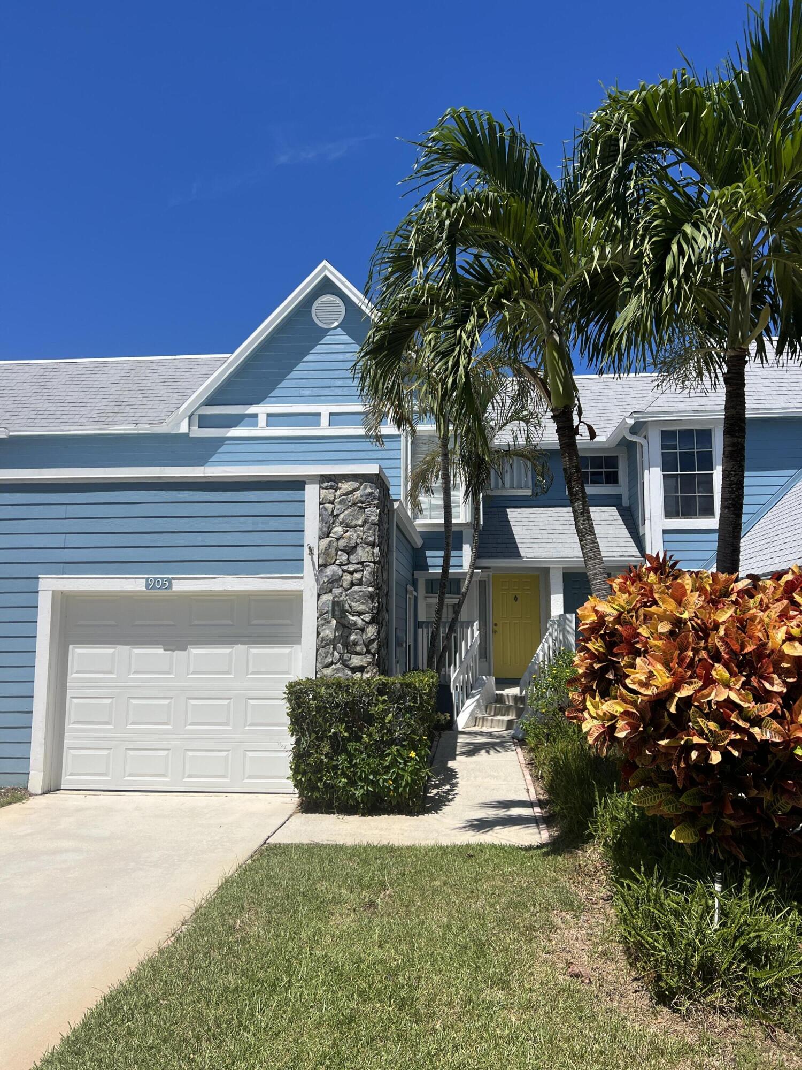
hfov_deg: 53.1
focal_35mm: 26
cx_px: 401
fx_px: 803
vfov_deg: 67.3
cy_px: 535
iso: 50
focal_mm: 5.7
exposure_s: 1/6211
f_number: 1.5
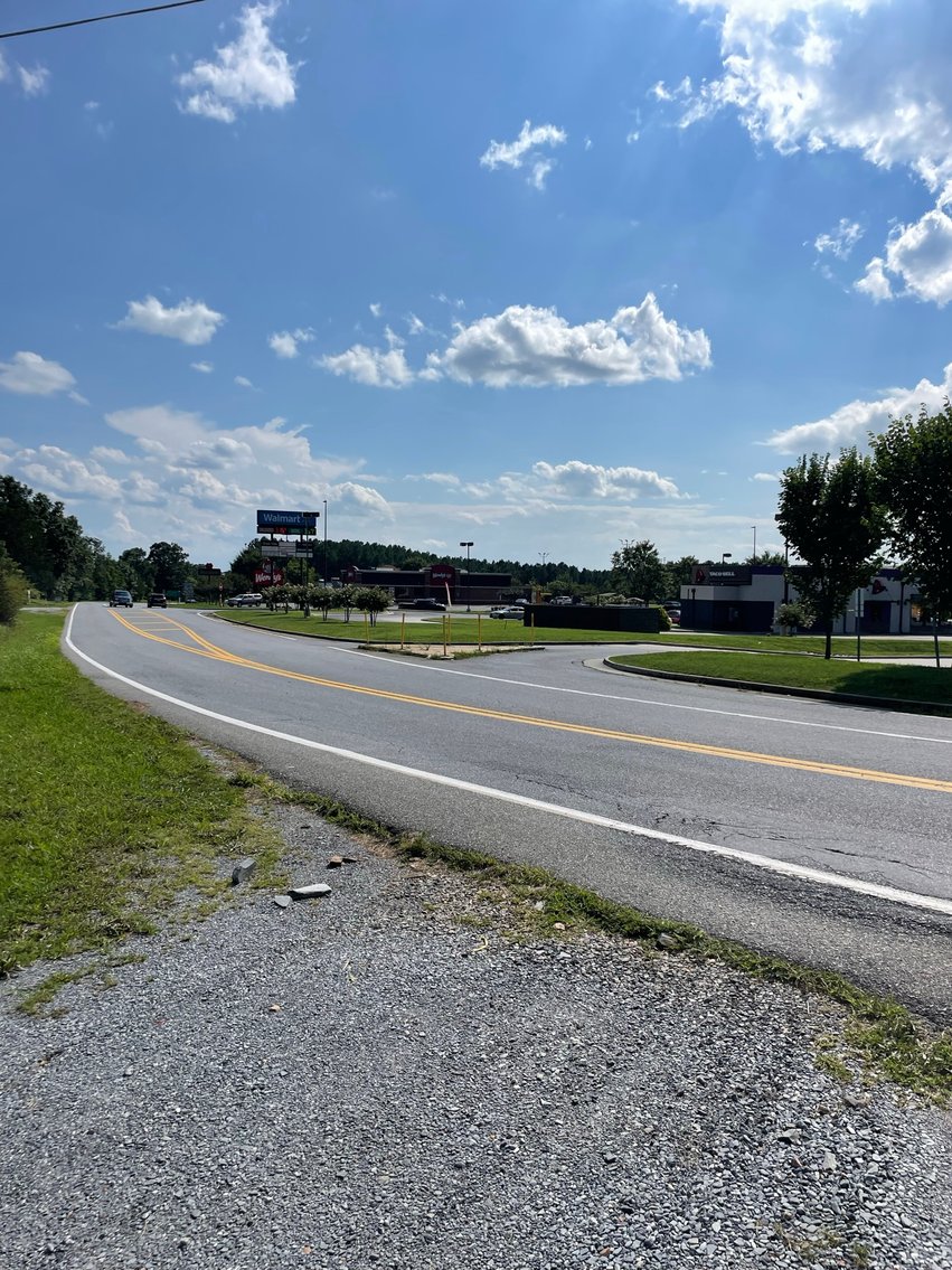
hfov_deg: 53.1
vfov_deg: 67.3
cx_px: 476
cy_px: 635
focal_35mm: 26
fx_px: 954
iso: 32
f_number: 1.6
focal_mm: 4.2
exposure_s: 1/9091
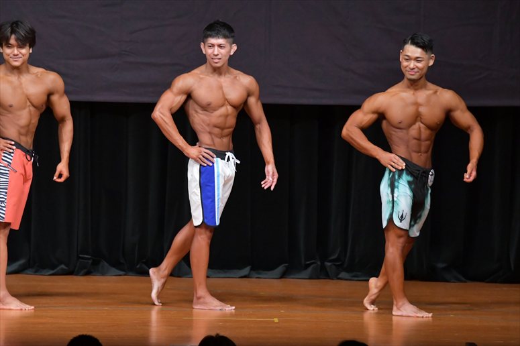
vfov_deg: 4.8
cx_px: 260
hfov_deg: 7.2
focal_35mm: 285
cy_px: 173
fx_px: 4115
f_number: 5.6
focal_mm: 190
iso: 5000
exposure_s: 1/400
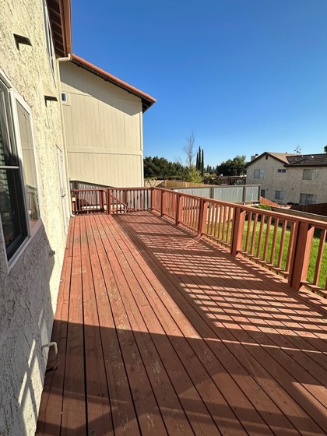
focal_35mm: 16
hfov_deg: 78.0
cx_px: 176
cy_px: 208
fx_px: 202
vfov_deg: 94.4
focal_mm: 2.22
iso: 40
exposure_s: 1/467
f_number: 2.2
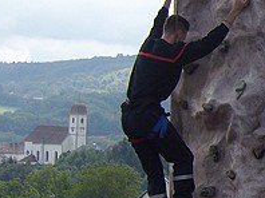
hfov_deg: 7.0
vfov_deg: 5.3
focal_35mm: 279
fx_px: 2133
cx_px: 415
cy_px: 122
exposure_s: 1/400
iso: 100
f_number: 3.8
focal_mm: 12.2
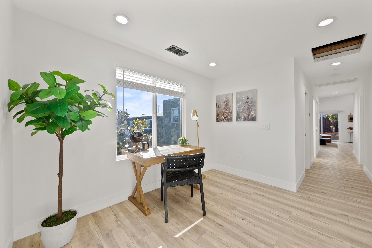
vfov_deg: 81.3
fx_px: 145
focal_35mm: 14
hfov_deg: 104.2
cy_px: 124
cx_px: 186
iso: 640
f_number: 8
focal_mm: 14
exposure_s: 1/25
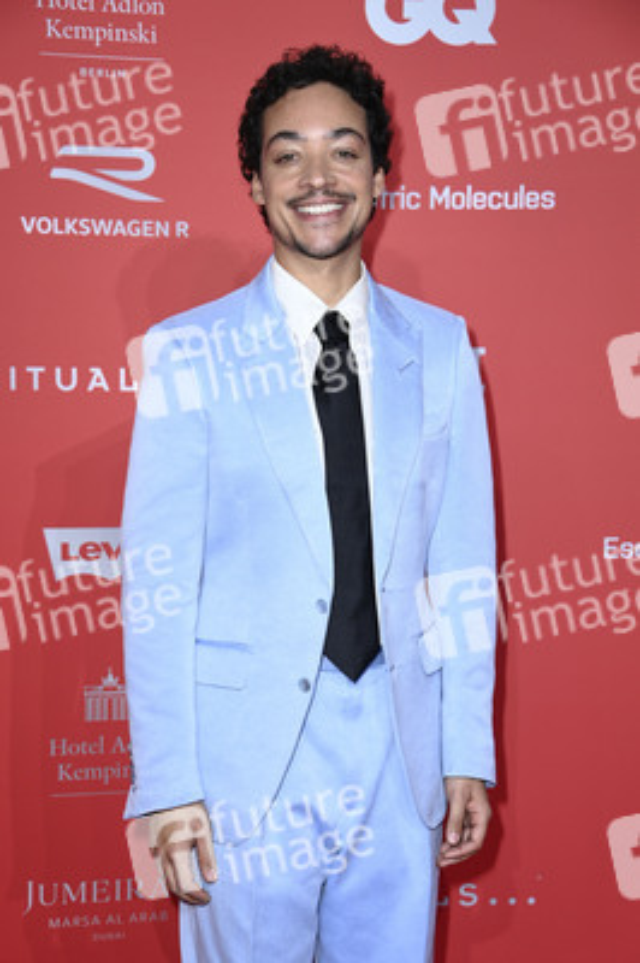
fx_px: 2083
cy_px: 482
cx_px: 320
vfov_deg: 26.0
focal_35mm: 78
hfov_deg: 17.5
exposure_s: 1/250
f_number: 5.6
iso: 800
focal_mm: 78
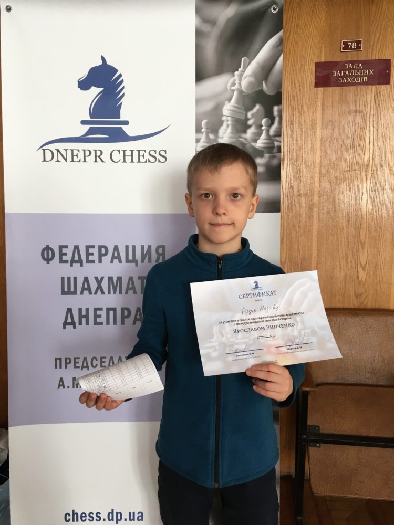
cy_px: 262
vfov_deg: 61.7
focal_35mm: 29
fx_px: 440
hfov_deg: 48.2
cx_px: 197
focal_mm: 4.15
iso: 50
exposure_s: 1/33
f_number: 2.2
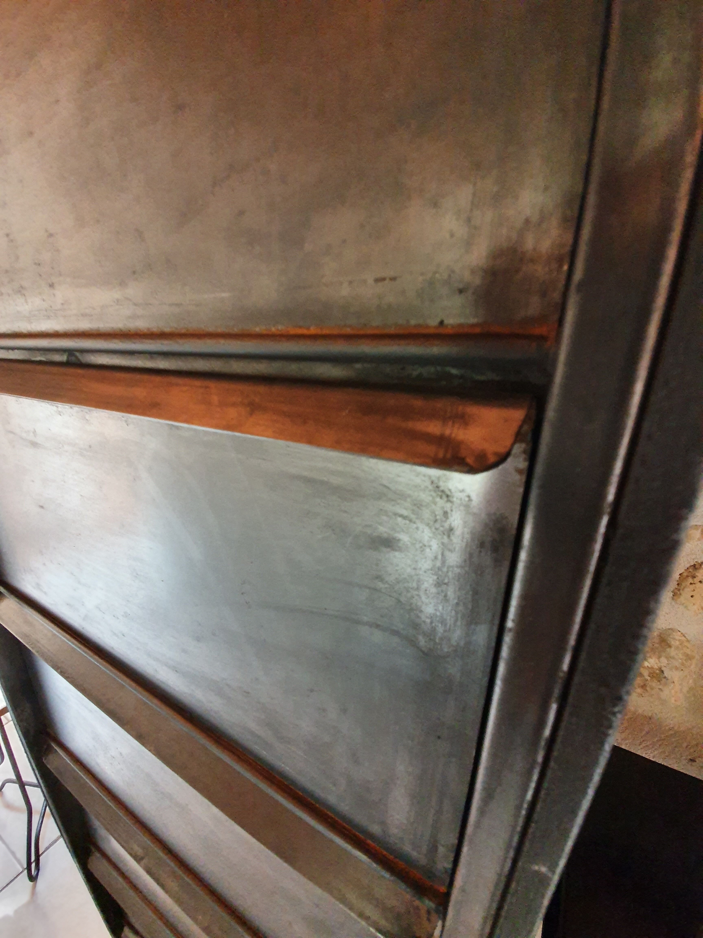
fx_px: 352
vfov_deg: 106.2
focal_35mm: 13
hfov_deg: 89.9
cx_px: 352
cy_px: 469
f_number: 2.2
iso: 640
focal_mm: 1.8
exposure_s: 1/30
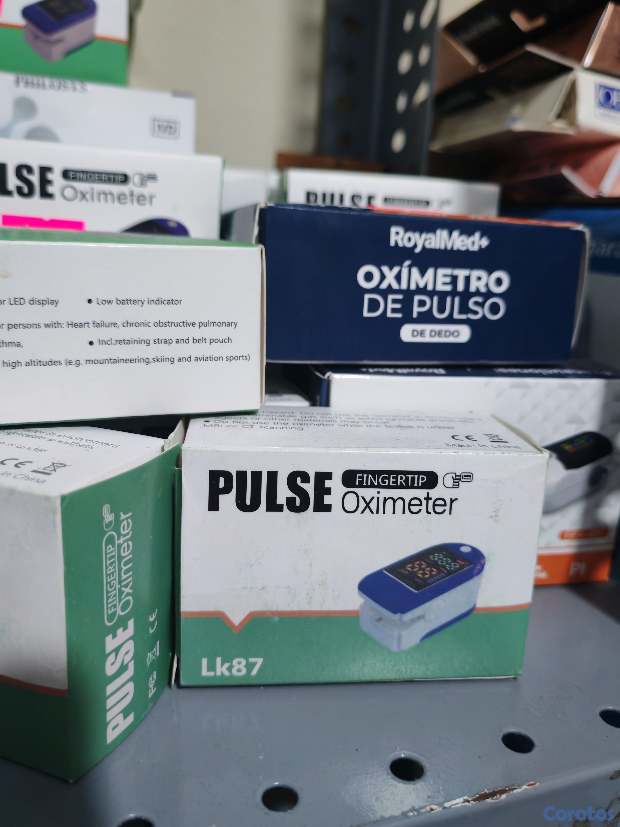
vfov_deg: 65.3
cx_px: 310
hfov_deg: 51.4
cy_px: 414
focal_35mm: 27
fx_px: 645
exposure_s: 1/50
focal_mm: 5.52
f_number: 1.95
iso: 1250
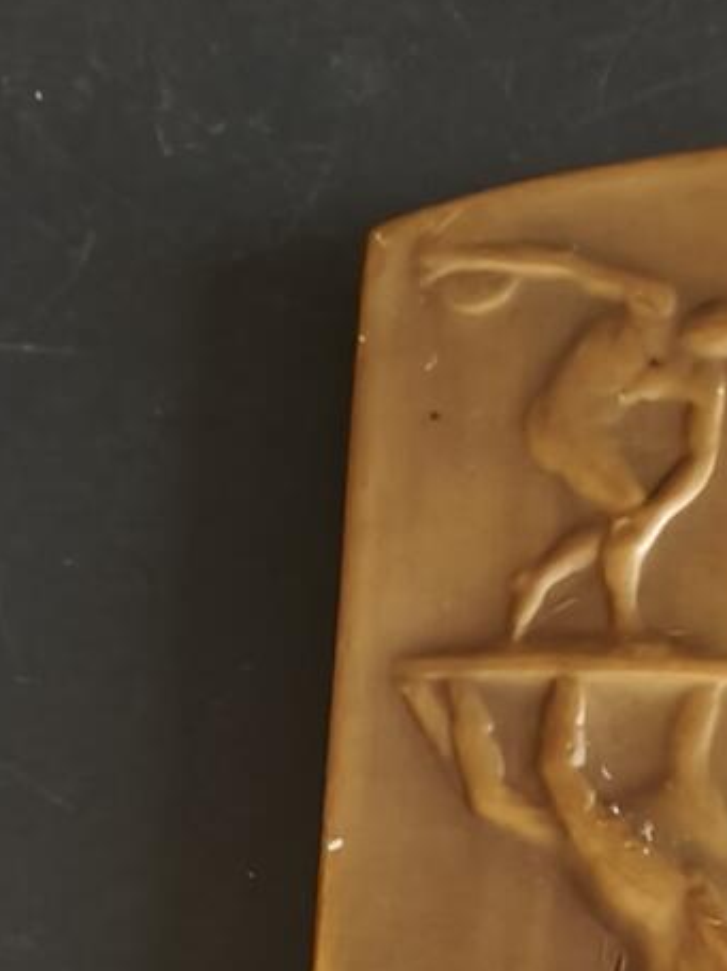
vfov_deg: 17.4
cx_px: 1109
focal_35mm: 91
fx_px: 2549
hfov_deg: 15.0
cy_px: 1771
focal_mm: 2.32
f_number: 2
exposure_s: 1/50
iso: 320
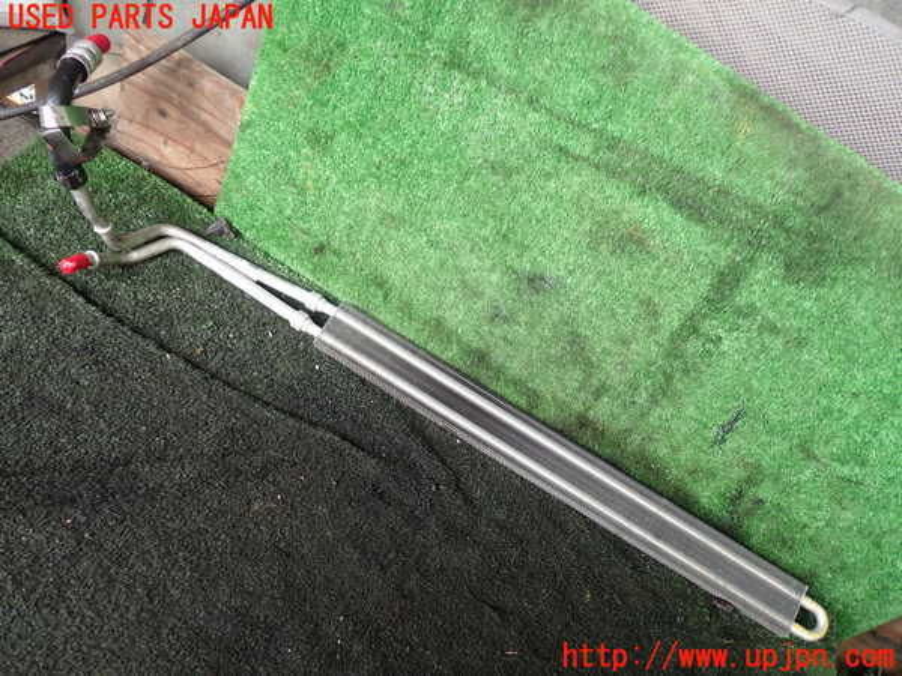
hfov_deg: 60.0
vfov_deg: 46.8
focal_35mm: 30
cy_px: 338
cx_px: 451
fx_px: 782
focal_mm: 5.4
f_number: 2.3
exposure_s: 1/60
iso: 160
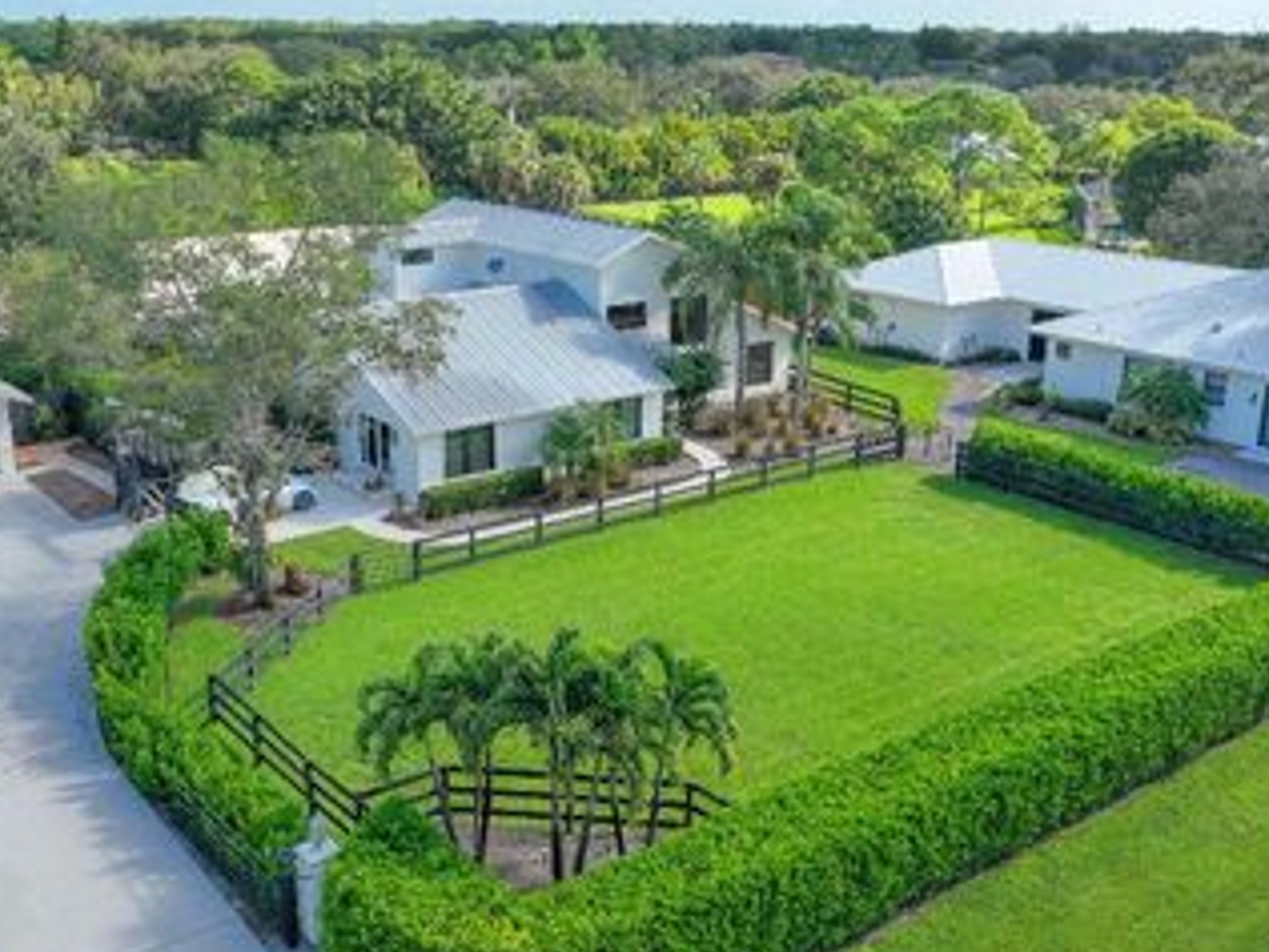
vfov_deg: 37.7
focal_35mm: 38
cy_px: 476
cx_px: 590
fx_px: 1393
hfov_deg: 48.9
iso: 200
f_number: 2.8
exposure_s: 1/2000
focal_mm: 12.29
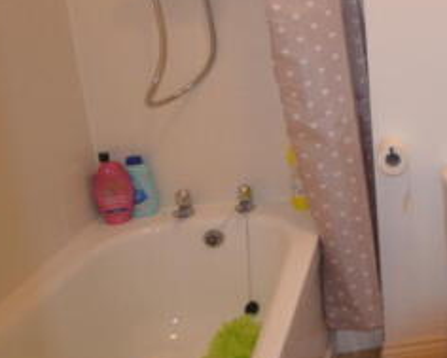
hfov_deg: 36.2
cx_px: 537
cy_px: 73
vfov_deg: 37.0
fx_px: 516
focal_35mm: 39
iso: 640
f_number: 3.5
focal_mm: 10
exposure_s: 1/40
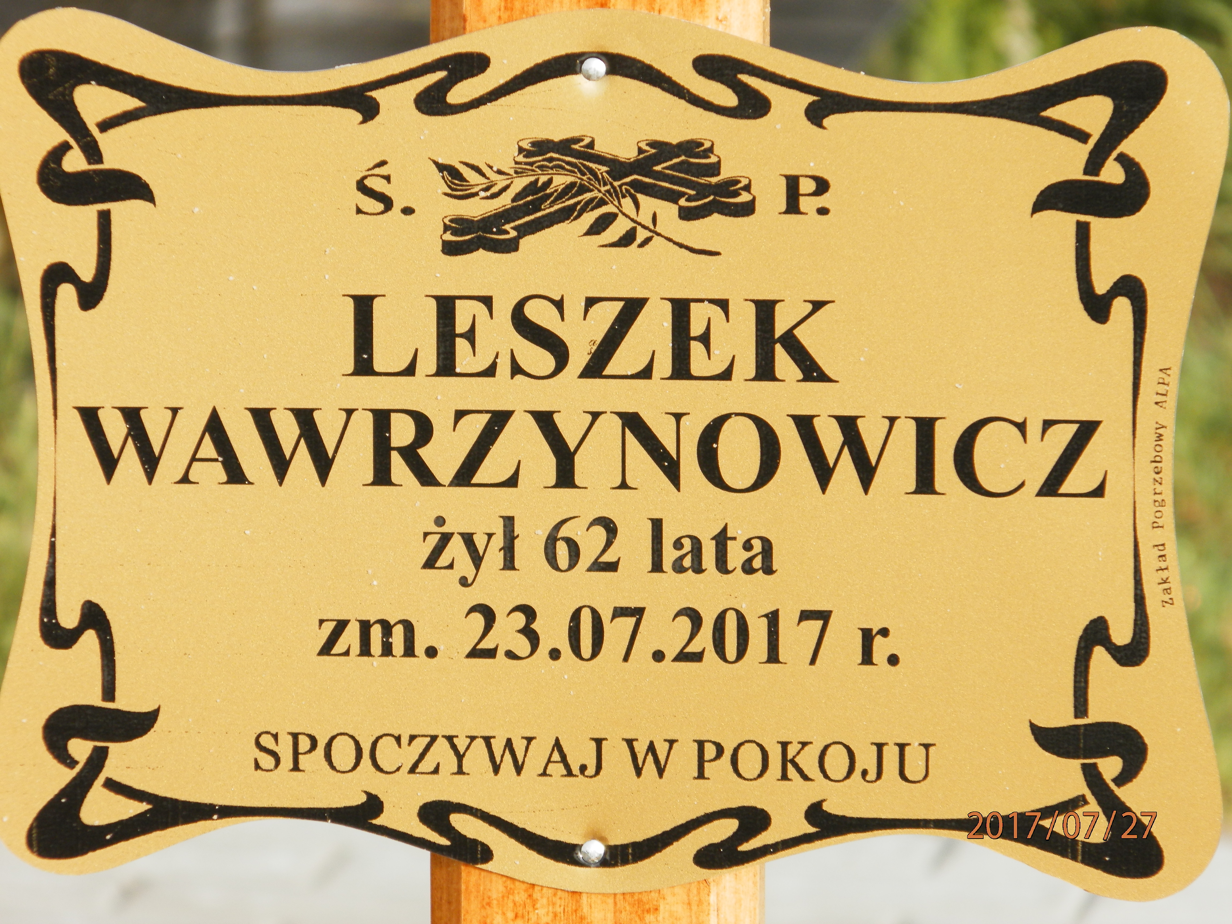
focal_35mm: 335
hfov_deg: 5.9
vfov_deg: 4.4
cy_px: 462
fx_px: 11923
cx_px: 616
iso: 100
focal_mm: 59.8
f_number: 5.6
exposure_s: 1/200
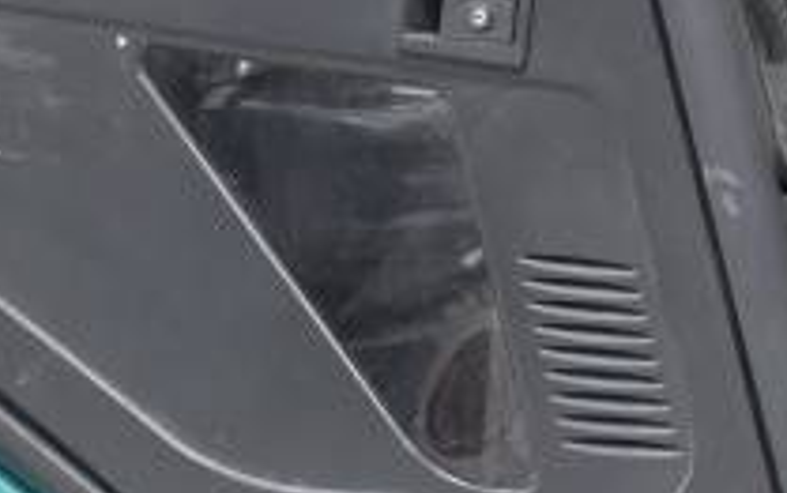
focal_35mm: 228
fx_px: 4894
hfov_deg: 9.2
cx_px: 602
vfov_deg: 5.8
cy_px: 49
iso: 1600
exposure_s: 1/25
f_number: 5
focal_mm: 26
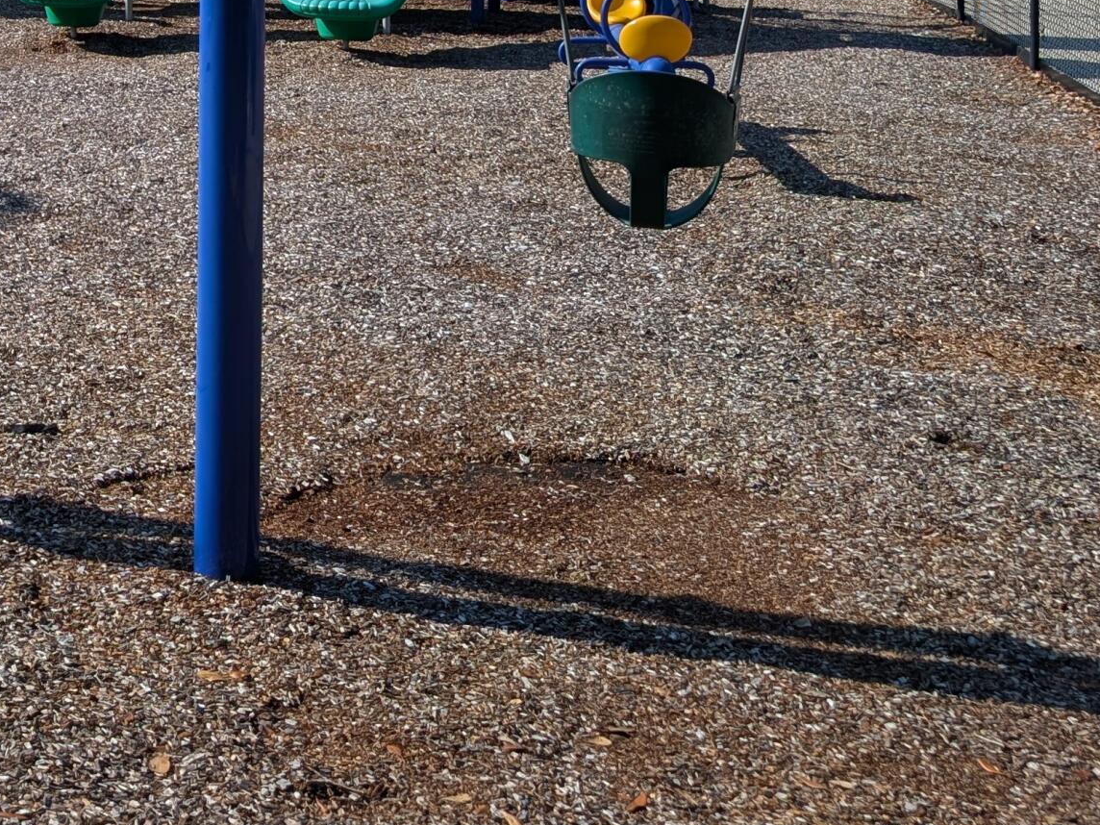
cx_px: -71
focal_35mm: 63
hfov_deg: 28.3
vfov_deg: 21.2
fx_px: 2002
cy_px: -237
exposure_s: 1/1471
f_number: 1.68
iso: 20
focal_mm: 6.9
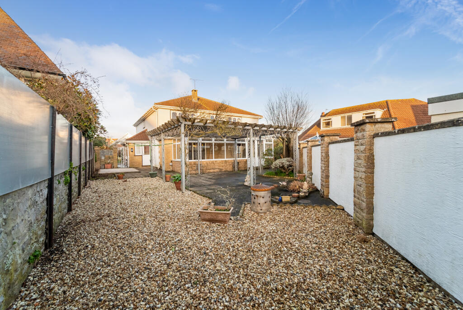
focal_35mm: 14
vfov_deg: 81.3
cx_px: 232
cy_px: 155
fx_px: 180
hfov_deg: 104.2
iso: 500
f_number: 6.3
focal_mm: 14
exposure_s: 1/1250
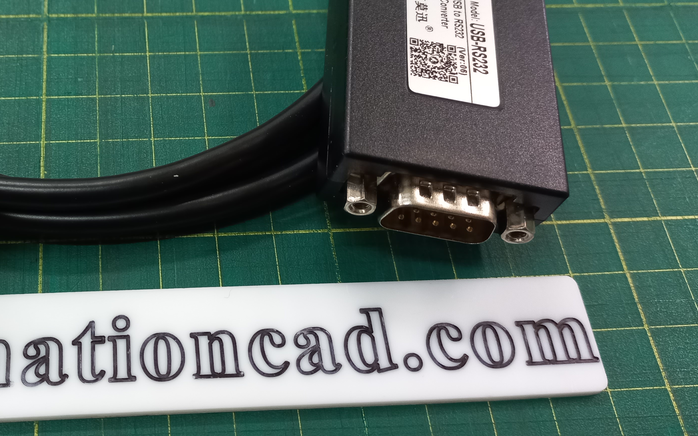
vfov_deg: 29.0
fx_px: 837
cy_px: 148
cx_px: 181
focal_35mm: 44
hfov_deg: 43.9
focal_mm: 4.6
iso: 200
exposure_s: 1/33
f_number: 1.8
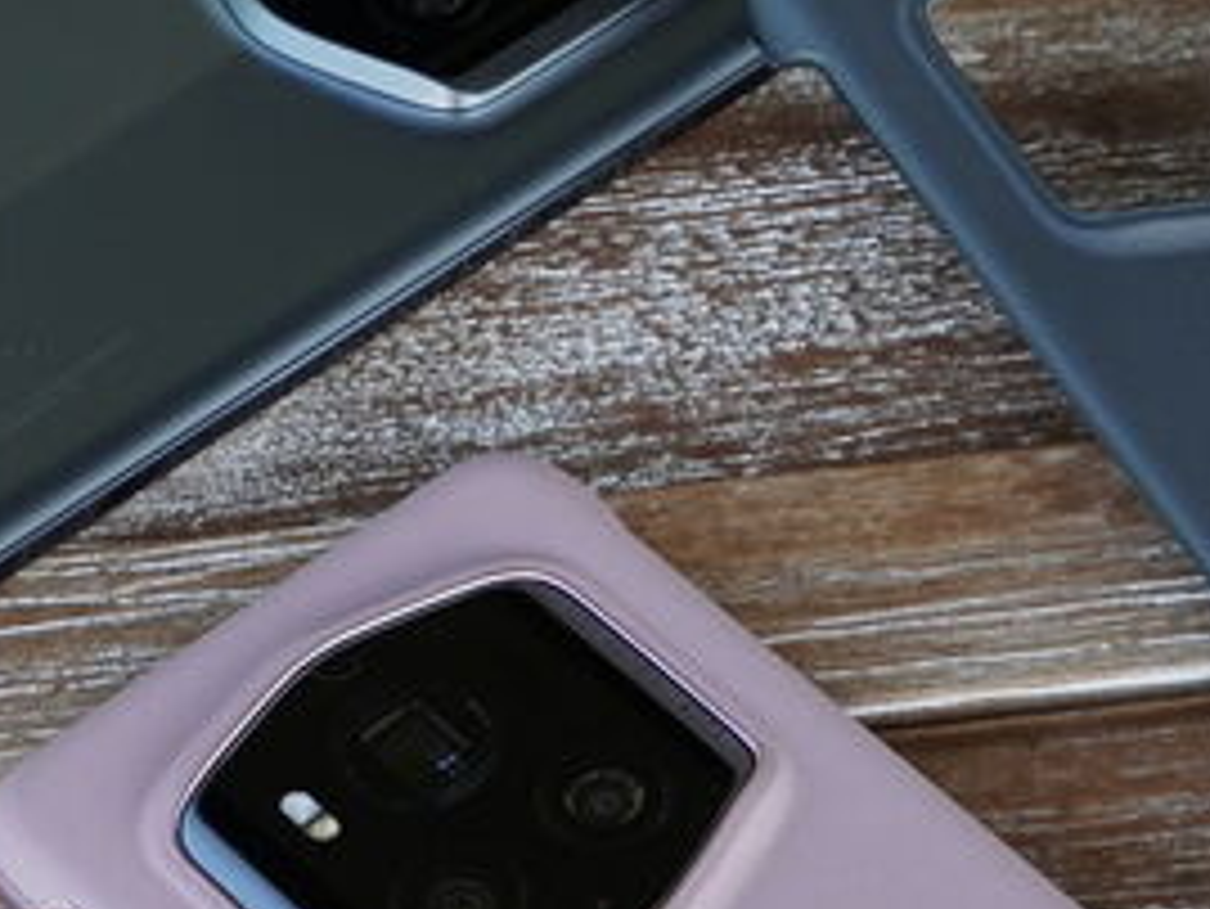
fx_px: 5490
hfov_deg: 12.5
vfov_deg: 9.4
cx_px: 879
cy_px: 734
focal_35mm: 157
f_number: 7.1
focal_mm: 53
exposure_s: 1/160
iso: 800
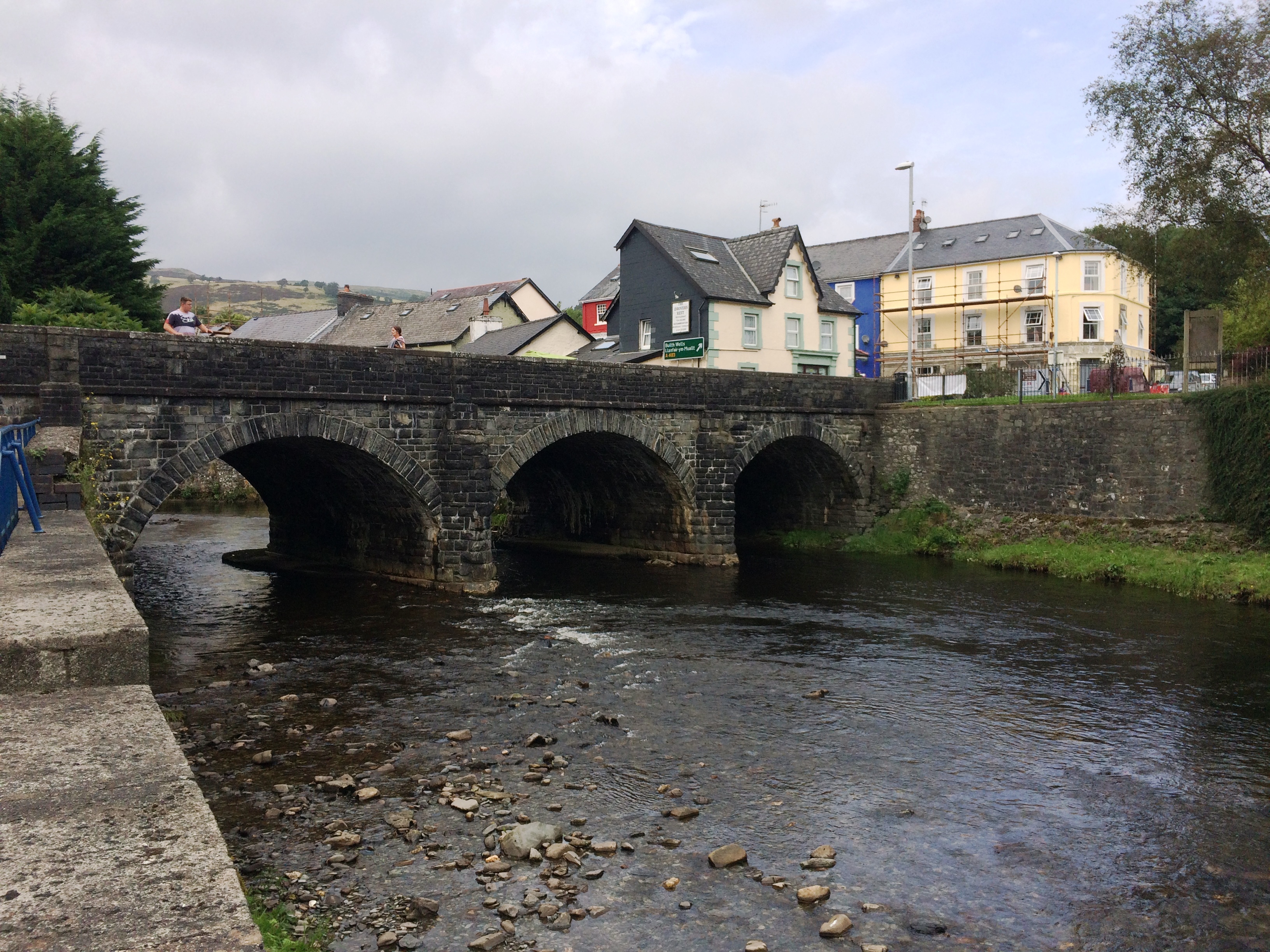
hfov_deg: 61.7
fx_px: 1064
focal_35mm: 29
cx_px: 635
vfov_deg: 48.2
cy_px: 476
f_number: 2.2
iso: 32
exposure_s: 1/1520
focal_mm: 4.15
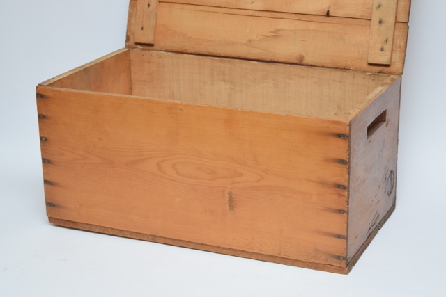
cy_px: 148
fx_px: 966
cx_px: 223
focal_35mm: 78
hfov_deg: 26.0
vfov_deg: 17.5
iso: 1600
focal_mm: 52
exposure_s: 1/125
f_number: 5.6
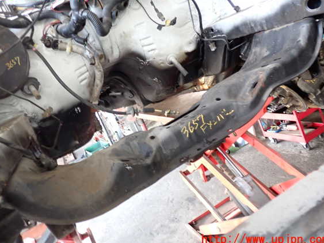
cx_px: 159
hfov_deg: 56.8
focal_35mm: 32
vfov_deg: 44.1
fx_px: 299
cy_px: 117
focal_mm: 5.4
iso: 320
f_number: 2.3
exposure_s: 1/30
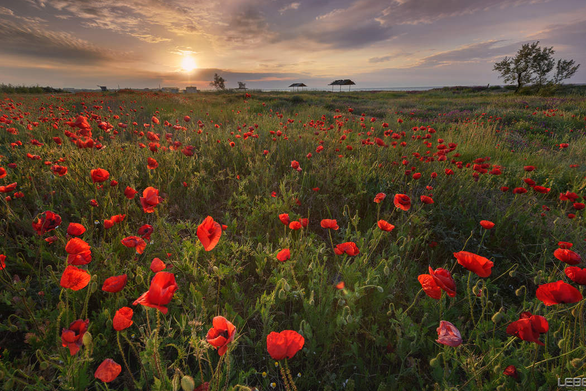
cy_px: 177
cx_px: 268
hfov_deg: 96.5
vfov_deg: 73.6
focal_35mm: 16
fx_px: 260
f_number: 9
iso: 250
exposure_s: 1/125
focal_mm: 14
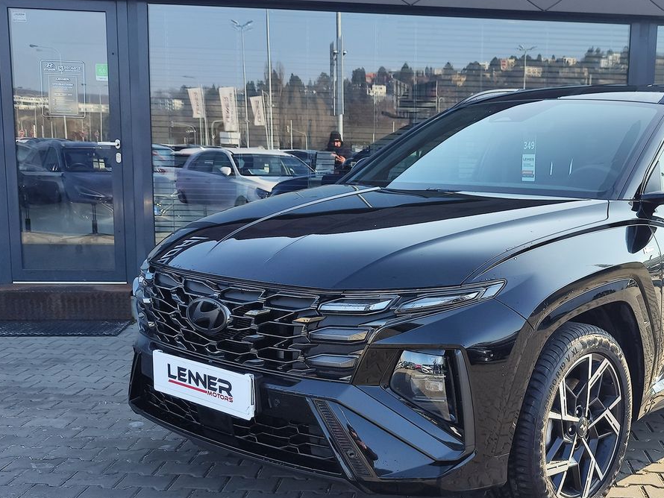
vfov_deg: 45.2
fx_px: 595
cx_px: 442
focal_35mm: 31
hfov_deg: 57.1
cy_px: 300
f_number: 1.69
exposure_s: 1/411
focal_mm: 7.01
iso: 50
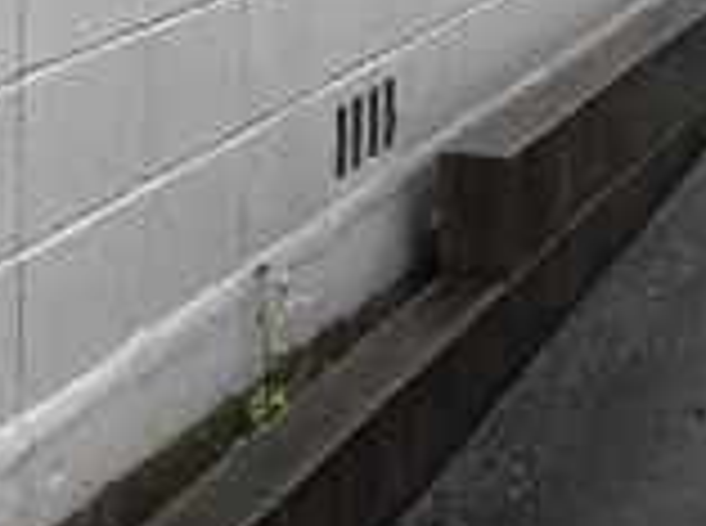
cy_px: -220
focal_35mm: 143
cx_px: 72
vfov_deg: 10.1
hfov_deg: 13.7
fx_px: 2910
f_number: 1.8
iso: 20
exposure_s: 1/167
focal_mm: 3.99
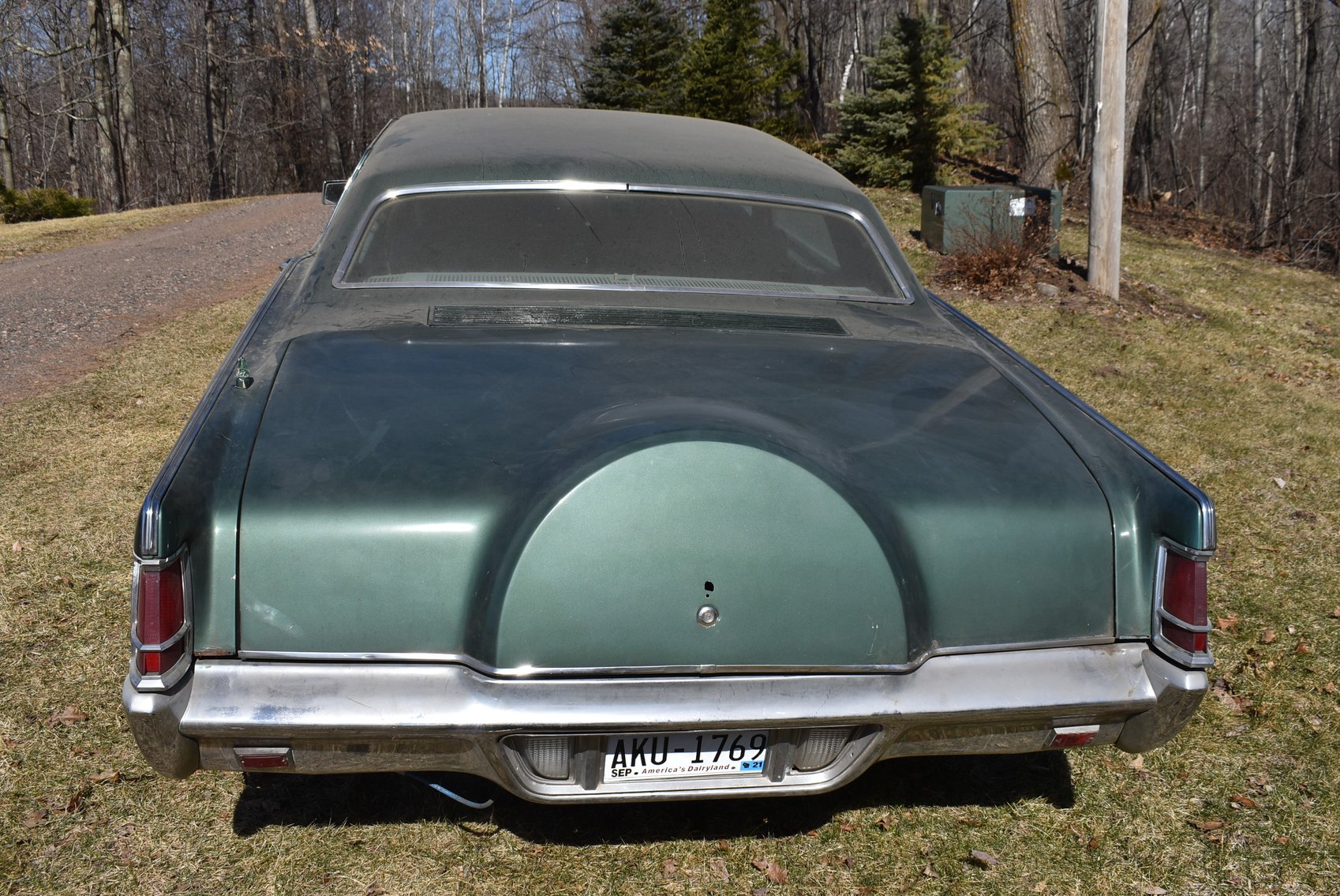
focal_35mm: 36
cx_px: 670
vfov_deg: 36.9
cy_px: 448
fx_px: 1341
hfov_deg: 53.1
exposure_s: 1/400
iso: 100
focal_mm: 24
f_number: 10
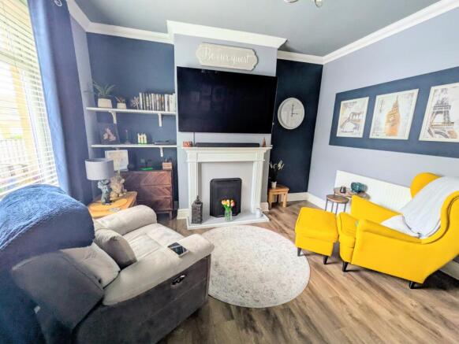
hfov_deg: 102.0
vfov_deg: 85.7
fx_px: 186
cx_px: 230
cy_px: 172
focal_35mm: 14
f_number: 2.2
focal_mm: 1.83
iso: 36
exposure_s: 1/50
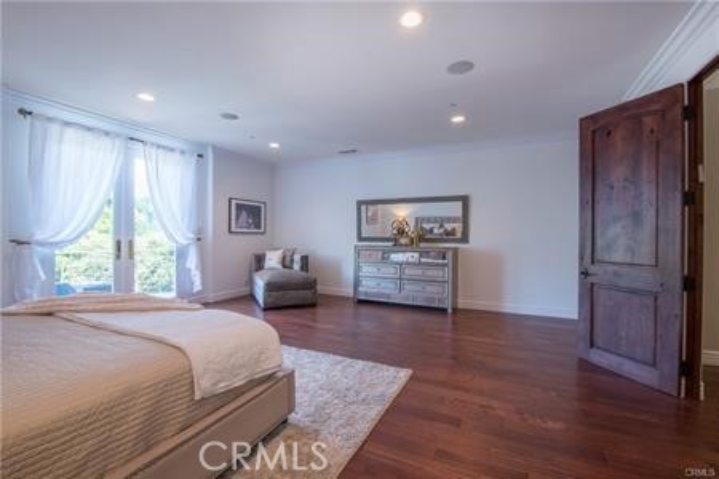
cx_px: 360
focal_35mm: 15
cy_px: 240
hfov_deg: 100.4
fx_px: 300
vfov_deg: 77.3
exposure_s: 1/1.67
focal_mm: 15
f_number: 22
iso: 200
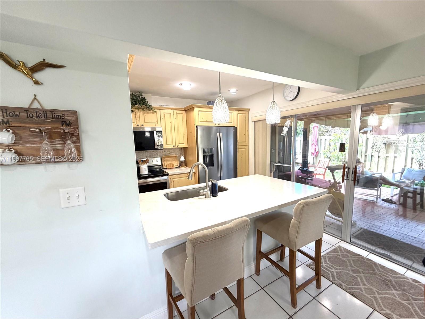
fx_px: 172
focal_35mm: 14
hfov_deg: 102.1
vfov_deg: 85.7
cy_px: 160
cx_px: 212
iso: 200
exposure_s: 1/120
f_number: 2.2
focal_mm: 2.22
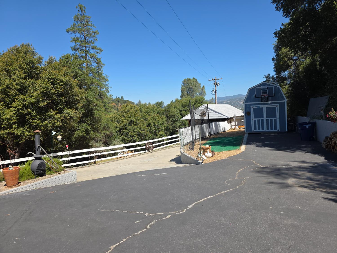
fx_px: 224
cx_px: 168
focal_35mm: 23
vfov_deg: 58.9
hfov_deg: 73.9
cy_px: 126
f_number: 1.7
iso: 12
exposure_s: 1/655
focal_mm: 6.3
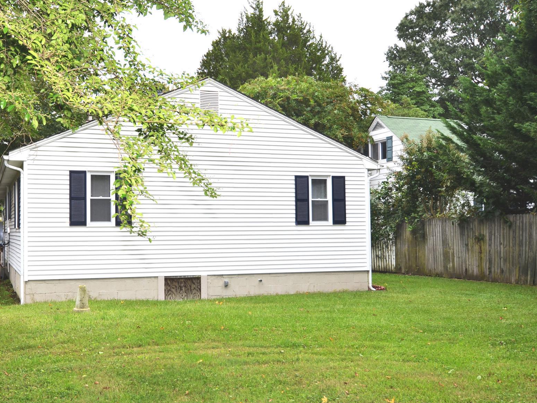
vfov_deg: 34.3
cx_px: 194
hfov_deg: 44.3
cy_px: 204
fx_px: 652
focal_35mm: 42
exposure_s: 1/100
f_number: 4.5
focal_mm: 22
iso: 200
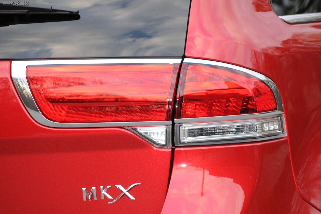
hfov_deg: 8.3
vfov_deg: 5.5
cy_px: 107
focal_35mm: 248
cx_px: 160
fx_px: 2204
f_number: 8
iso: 500
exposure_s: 1/60
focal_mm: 165
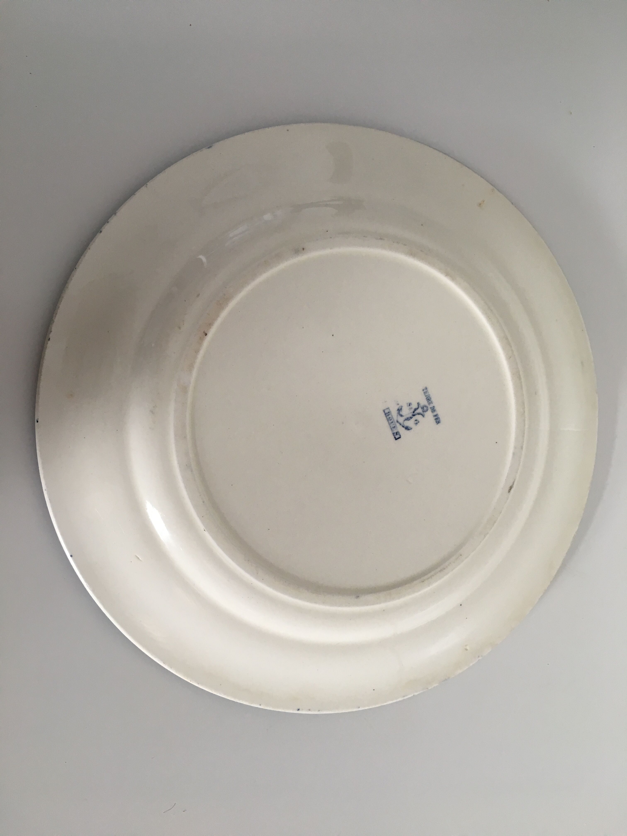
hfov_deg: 48.2
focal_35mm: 29
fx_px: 700
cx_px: 314
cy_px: 418
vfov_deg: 61.7
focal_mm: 4.15
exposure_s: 1/33
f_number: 2.2
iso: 80
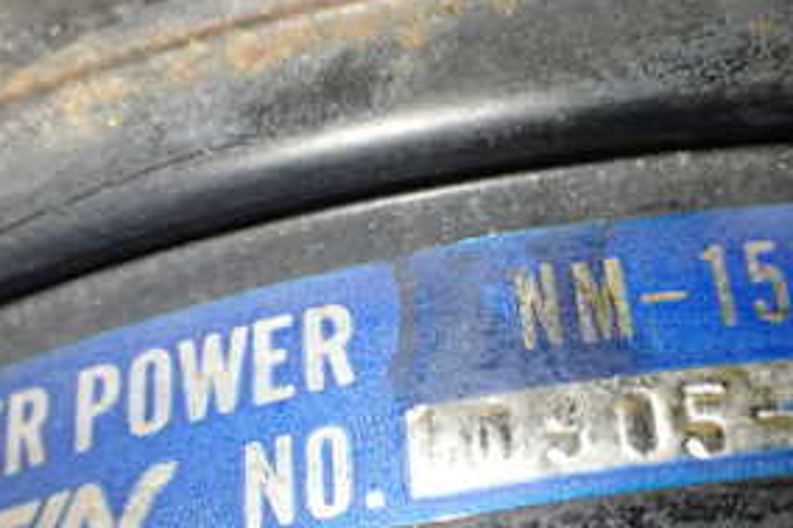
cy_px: 441
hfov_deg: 30.5
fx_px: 1453
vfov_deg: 20.3
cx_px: 469
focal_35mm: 66
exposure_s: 1/125
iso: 500
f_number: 2.3
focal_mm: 5.4
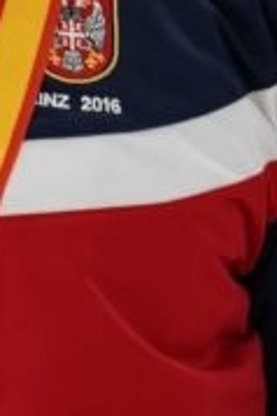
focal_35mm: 1340
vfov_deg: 1.5
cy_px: 311
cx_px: -65
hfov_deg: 1.0
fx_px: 15495
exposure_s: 1/320
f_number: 2.8
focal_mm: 200
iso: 1000
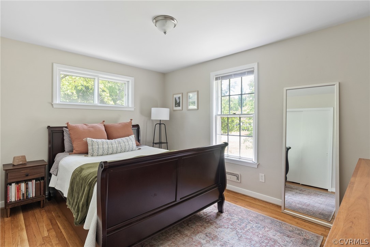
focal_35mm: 18
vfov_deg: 67.4
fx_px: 185
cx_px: 185
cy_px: 124
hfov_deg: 90.0
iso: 800
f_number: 8
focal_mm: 18
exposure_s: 1/1.67
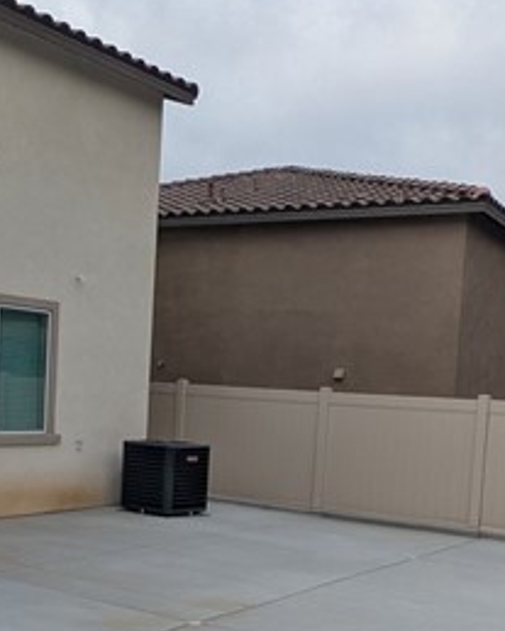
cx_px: 140
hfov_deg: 27.8
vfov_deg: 34.4
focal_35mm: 54
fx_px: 1009
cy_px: 434
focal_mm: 1.83
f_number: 2.2
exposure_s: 1/1013
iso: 50
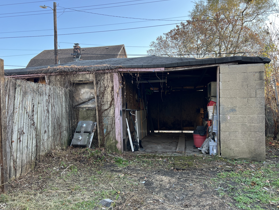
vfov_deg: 51.4
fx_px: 218
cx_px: 139
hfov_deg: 65.3
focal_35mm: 27
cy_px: 103
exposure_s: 1/246
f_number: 1.5
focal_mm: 5.7
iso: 50
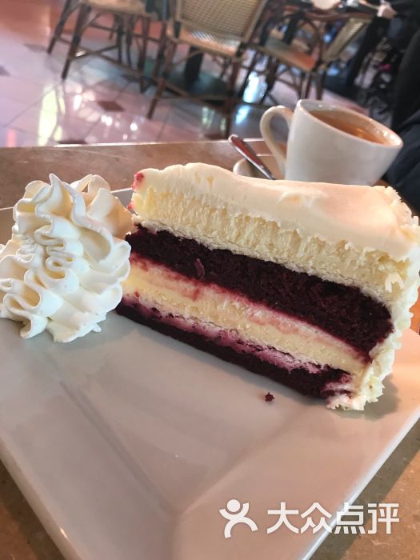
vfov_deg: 63.4
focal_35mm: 28
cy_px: 280
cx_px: 210
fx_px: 453
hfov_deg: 49.7
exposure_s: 1/17
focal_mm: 3.99
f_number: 1.8
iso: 40
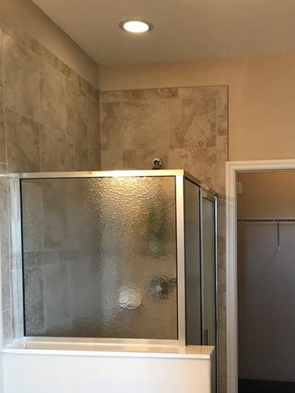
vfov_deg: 43.3
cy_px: 256
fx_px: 489
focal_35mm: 43
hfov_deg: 33.4
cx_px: 191
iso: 40
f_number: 1.8
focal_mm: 3.99
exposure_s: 1/20
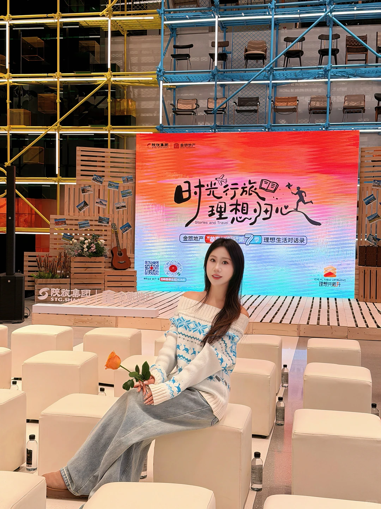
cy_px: 254
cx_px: 190
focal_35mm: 48
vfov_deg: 39.7
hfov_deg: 30.3
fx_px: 704
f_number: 1.78
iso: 64
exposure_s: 1/120
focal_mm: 6.76
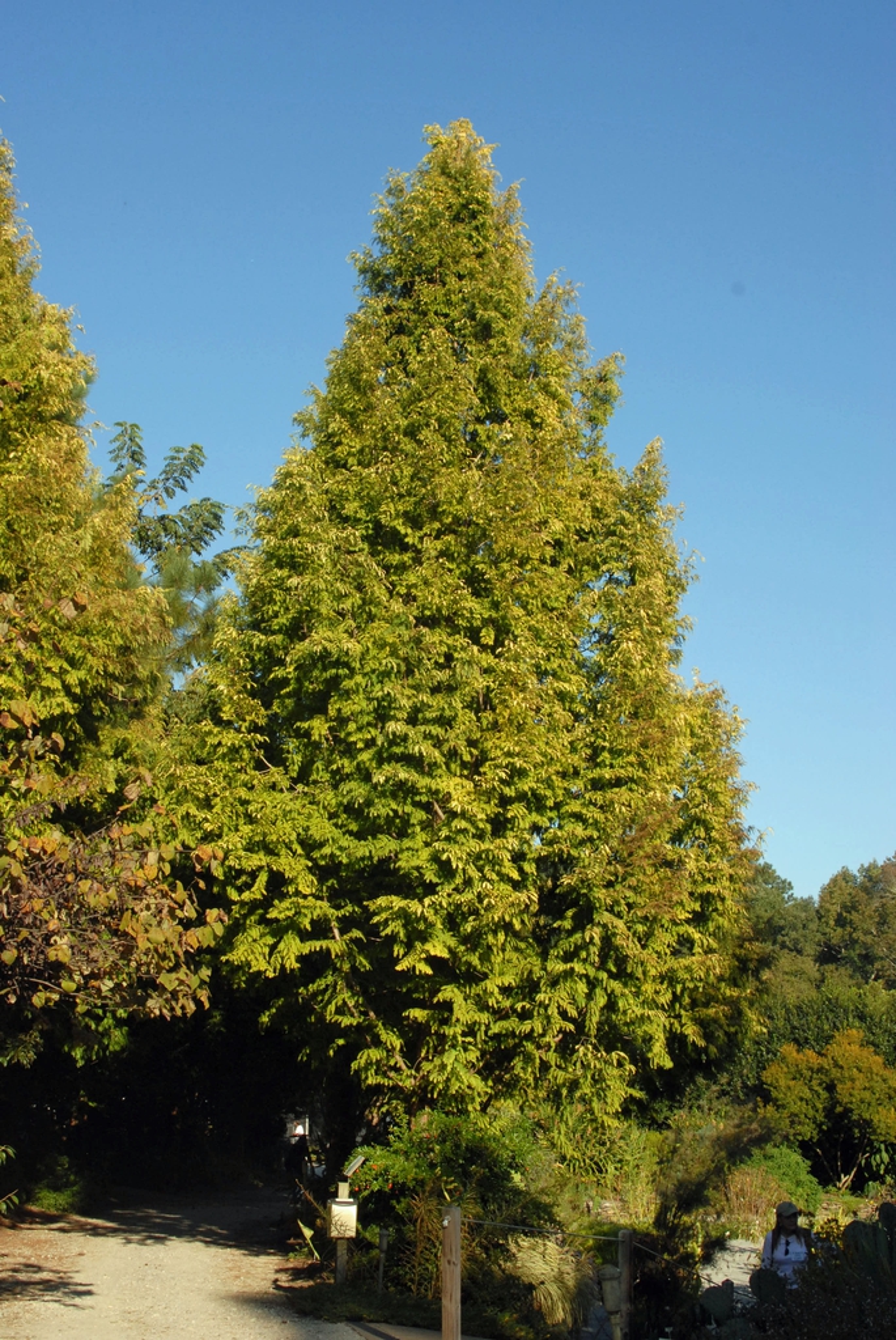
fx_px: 1676
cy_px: 670
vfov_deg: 43.6
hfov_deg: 29.9
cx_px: 448
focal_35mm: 45
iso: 400
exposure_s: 1/350
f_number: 10
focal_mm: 30
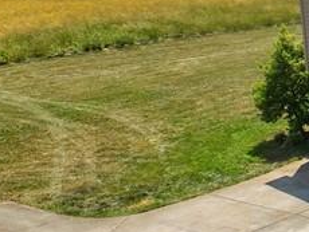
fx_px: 795
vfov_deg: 16.5
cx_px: 653
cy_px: 55
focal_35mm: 89
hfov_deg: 16.0
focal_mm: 3.61
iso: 100
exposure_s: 1/720
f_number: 2.8
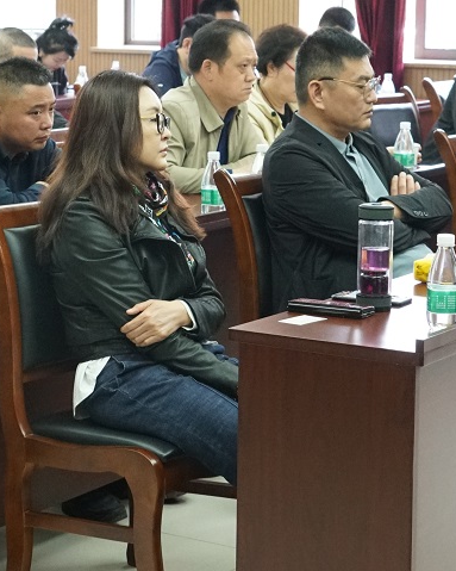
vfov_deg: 19.9
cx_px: 124
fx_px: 1620
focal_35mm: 96
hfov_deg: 16.0
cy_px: 187
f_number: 6.3
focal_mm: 49
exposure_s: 1/200
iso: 10000
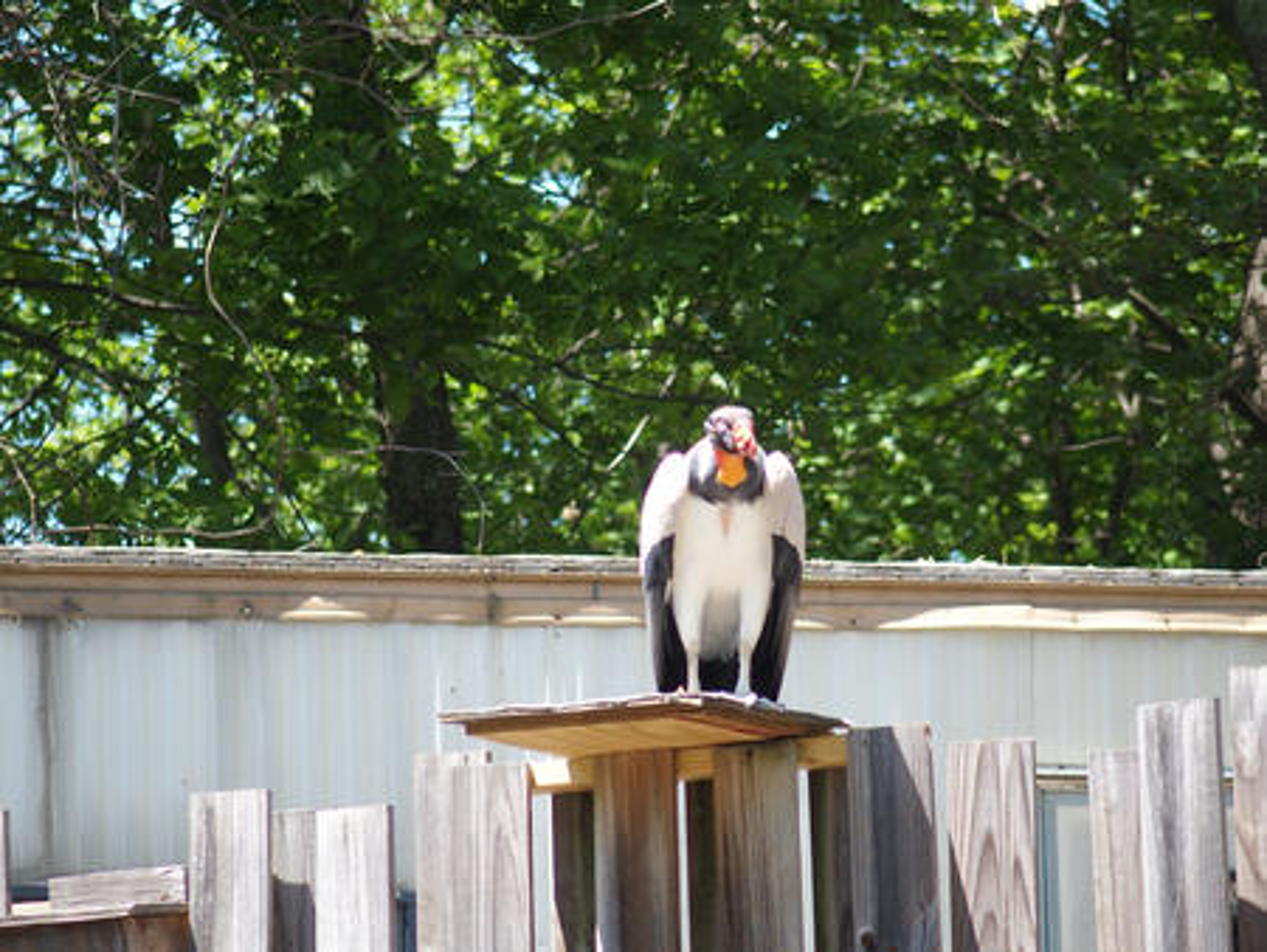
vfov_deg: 5.0
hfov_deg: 6.6
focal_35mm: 300
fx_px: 10986
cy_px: 476
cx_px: 634
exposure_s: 1/400
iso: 100
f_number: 2.8
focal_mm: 64.3
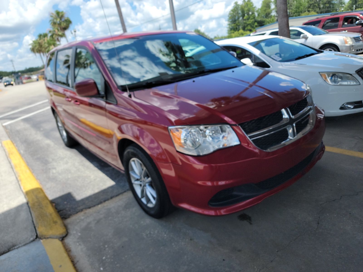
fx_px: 252
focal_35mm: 24
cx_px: 182
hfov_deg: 71.6
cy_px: 136
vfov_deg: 56.8
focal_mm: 6.7
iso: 50
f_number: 1.8
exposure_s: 1/563
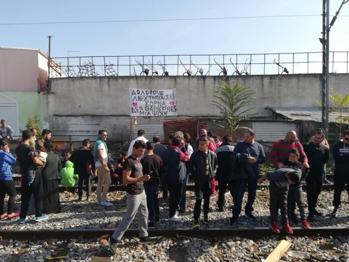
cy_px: 131
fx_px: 262
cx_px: 174
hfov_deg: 67.3
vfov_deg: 53.1
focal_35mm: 26
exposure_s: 1/719
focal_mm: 3.83
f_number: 2.2
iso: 50
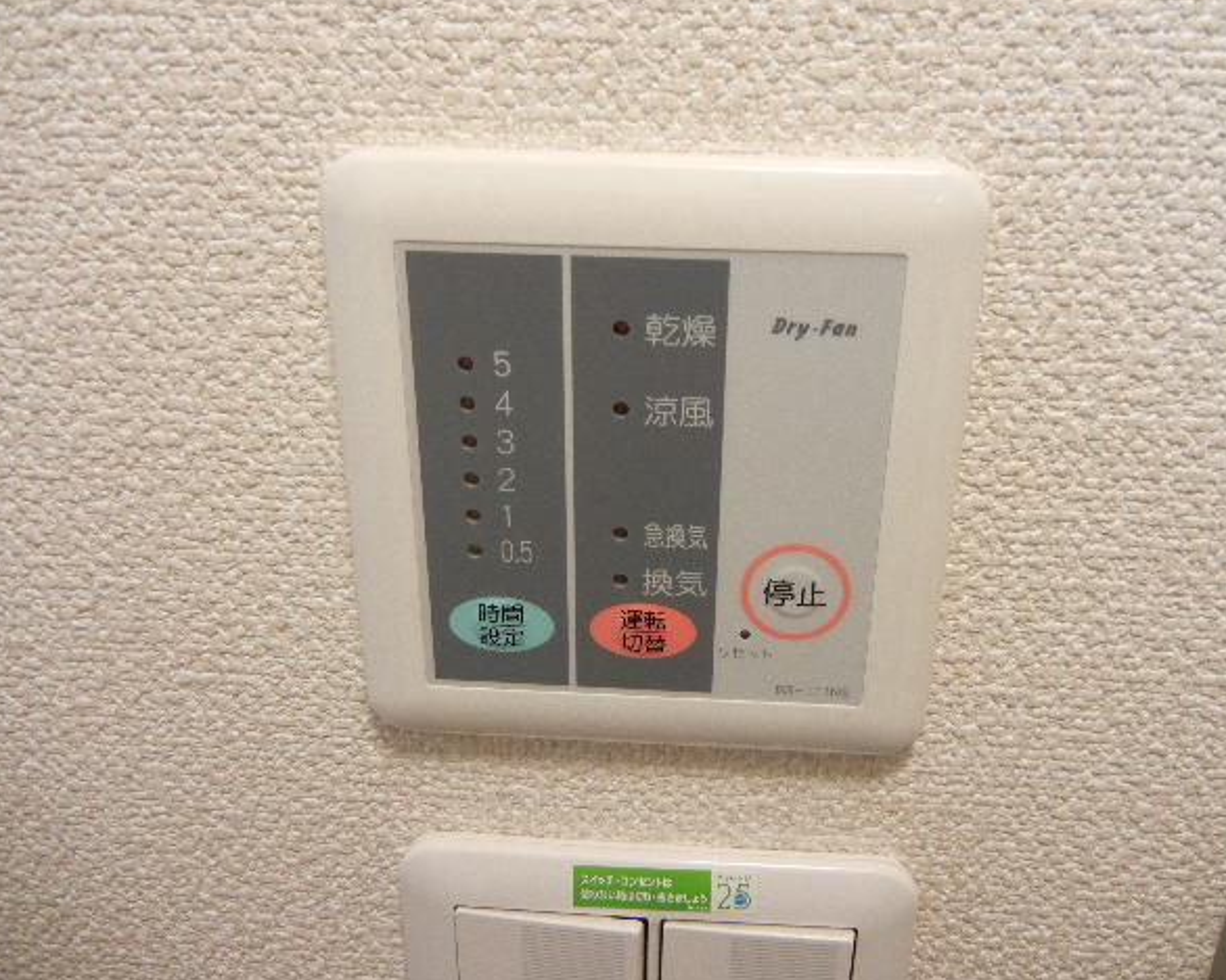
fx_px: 1161
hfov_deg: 55.6
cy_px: 491
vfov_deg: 45.8
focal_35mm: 32
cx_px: 644
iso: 400
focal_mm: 5.4
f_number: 3.5
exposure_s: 1/13.1
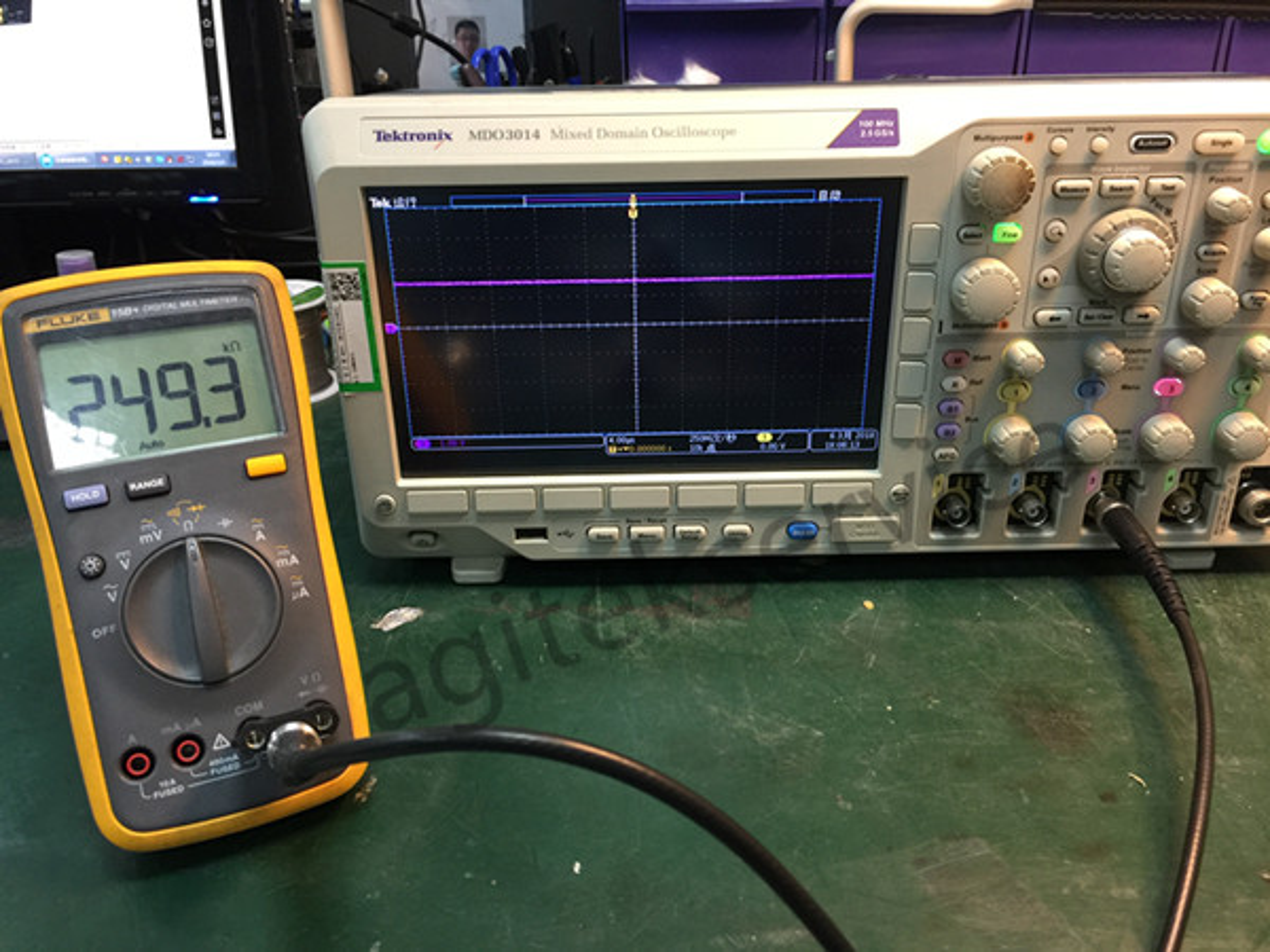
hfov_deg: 61.7
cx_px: 635
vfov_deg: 48.2
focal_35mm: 29
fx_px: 1064
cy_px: 476
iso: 80
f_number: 2.2
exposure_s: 1/17
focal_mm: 4.15
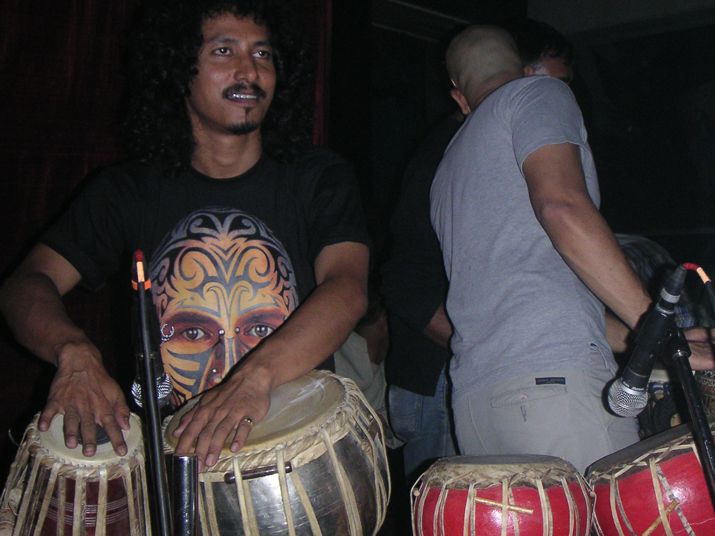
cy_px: 252
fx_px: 971
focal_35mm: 47
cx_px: 407
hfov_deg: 40.3
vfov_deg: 30.9
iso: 160
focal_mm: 6
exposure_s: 1/45
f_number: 2.8
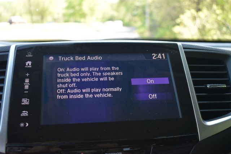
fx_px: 260
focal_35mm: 40
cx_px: 116
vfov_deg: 33.0
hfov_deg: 47.9
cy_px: 77
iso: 800
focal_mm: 27
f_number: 4
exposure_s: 1/250
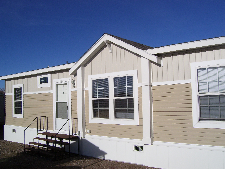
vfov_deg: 39.7
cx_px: 112
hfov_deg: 51.4
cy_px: 84
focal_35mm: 36
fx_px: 234
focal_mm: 6
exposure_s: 1/1500
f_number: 4.8
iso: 80
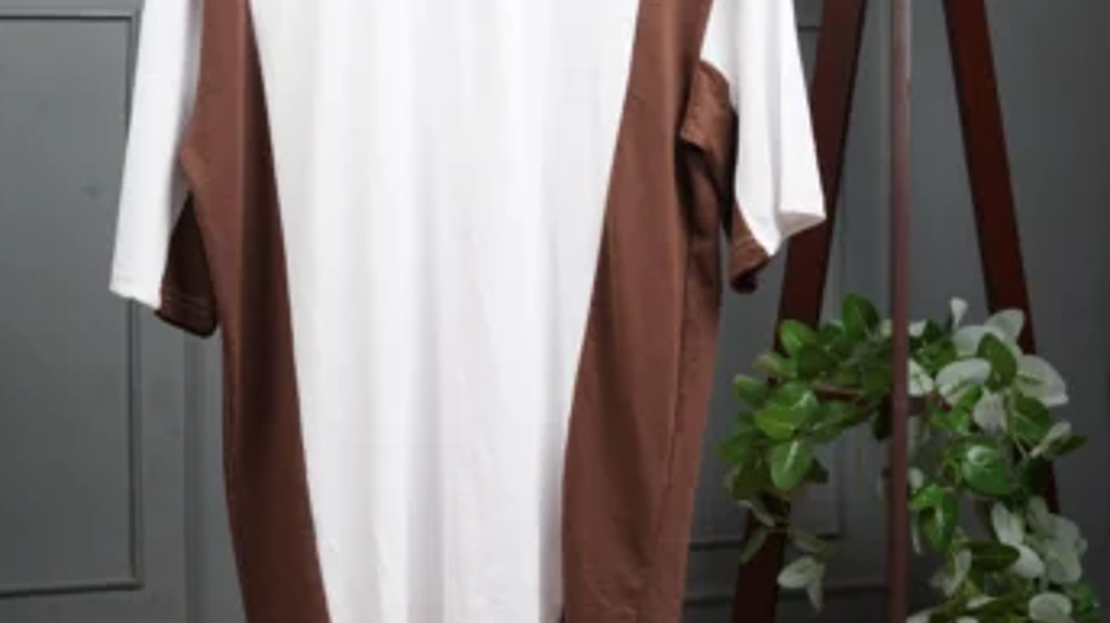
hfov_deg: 26.5
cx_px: 555
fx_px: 2353
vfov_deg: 15.0
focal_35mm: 80
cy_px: 173
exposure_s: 1/160
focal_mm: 50
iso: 200
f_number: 5.6
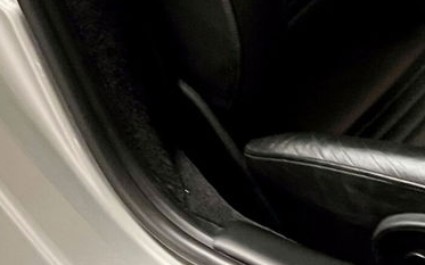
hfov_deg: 20.2
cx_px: 389
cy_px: -194
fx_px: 1170
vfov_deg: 12.0
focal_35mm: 101
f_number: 1.6
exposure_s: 1/33
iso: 500
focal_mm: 5.1
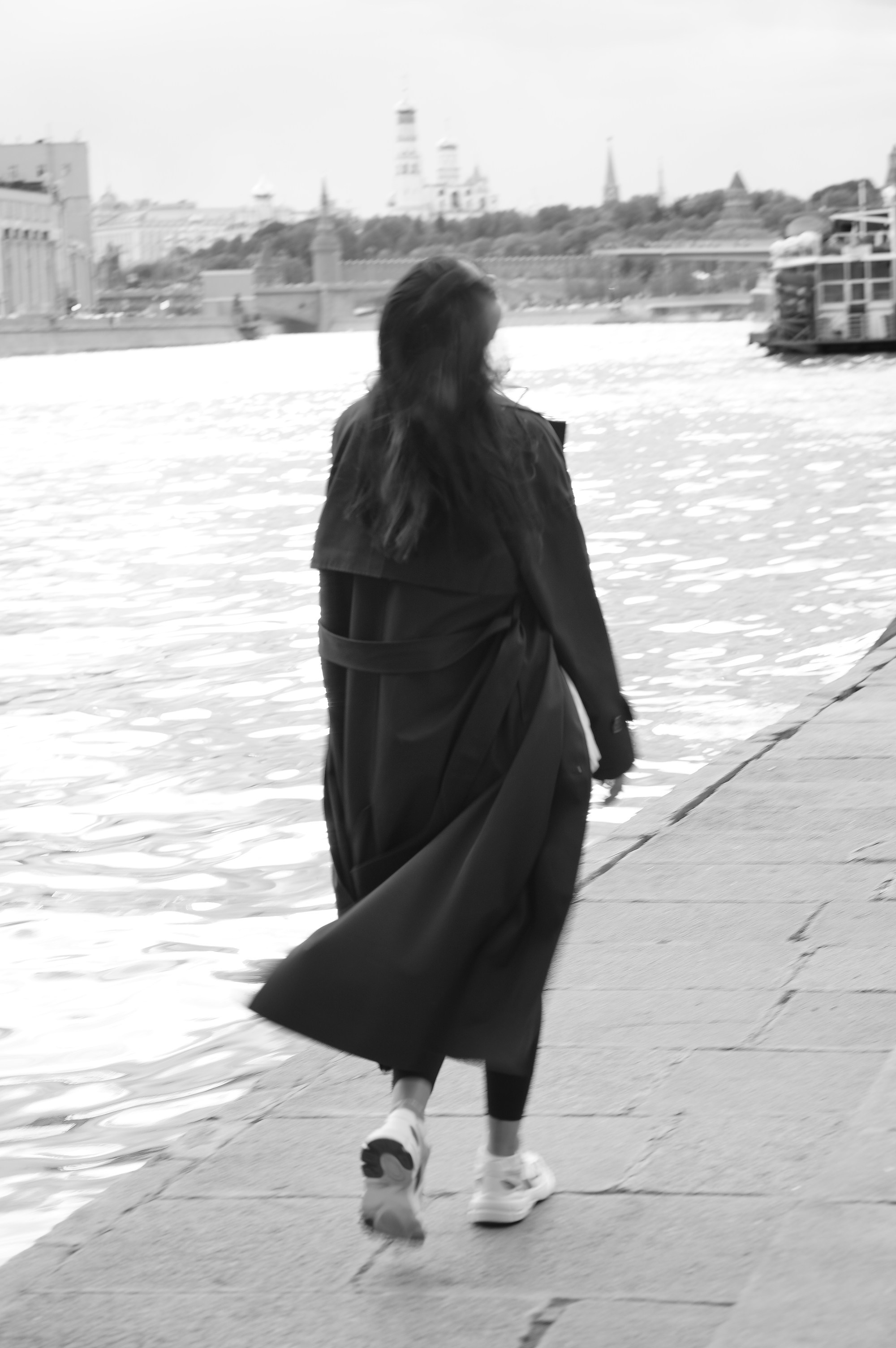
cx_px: 448
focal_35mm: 85
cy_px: 674
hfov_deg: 16.0
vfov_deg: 23.9
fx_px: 3179
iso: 125
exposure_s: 1/40
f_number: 7.1
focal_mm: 85
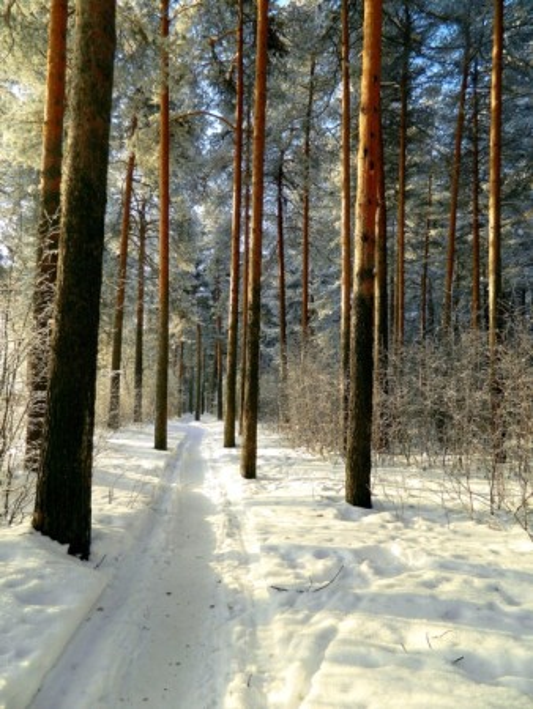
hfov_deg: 54.9
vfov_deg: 69.4
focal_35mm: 25
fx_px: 513
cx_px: 266
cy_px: 354
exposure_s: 1/250
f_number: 3.1
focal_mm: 4.5
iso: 80
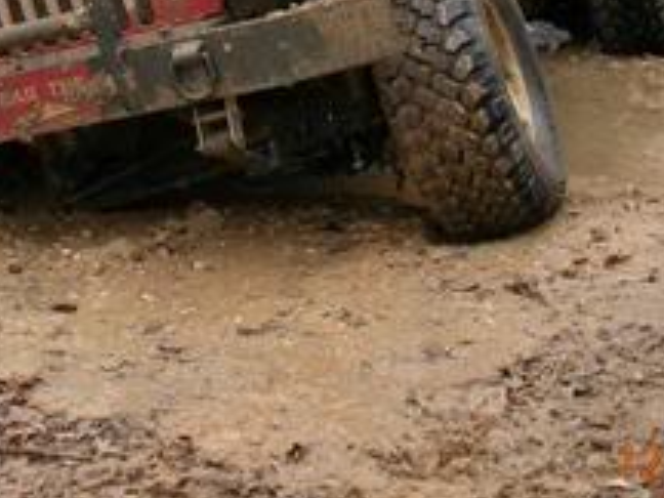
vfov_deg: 13.3
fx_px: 2110
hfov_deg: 17.9
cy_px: 52
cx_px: 274
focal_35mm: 110
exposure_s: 1/59.8
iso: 50
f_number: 3.2
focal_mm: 8
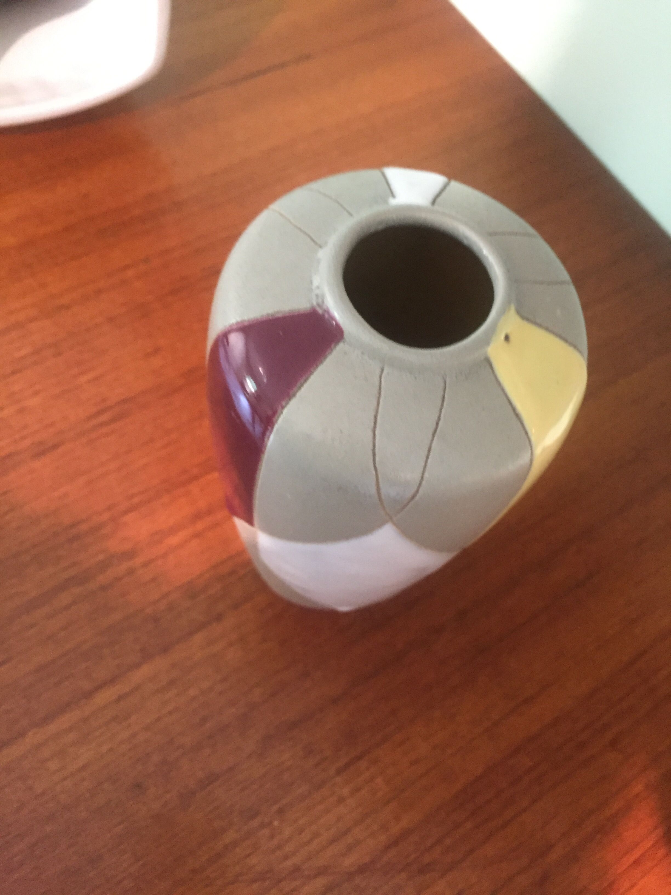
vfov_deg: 61.7
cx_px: 336
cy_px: 448
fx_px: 750
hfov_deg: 48.2
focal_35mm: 29
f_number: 2.2
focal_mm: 4.15
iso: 250
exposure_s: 1/17
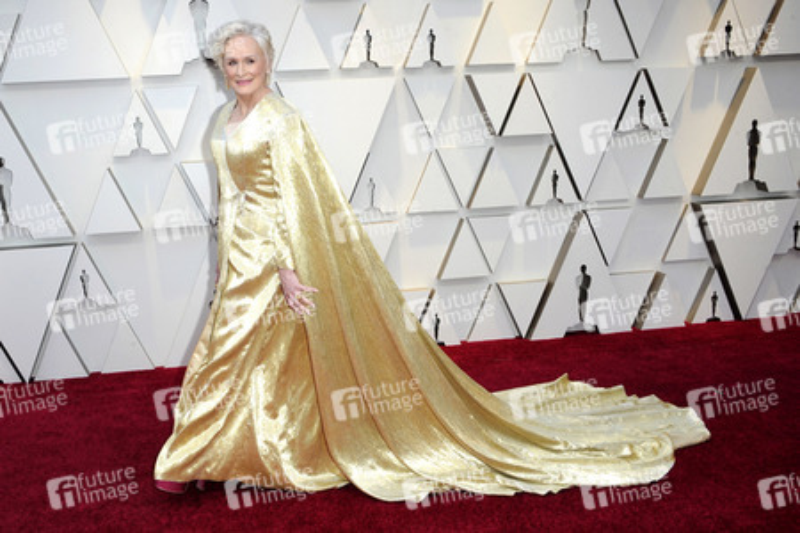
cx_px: 400
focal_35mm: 32
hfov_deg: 58.7
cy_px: 266
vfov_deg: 41.1
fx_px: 711
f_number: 9
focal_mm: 32
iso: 800
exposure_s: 1/250
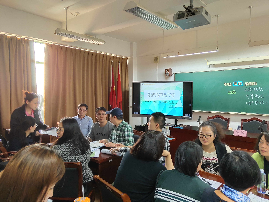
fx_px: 233
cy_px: 101
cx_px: 134
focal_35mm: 30
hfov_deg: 60.0
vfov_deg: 46.8
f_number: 1.8
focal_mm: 4.35
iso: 371
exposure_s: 1/50
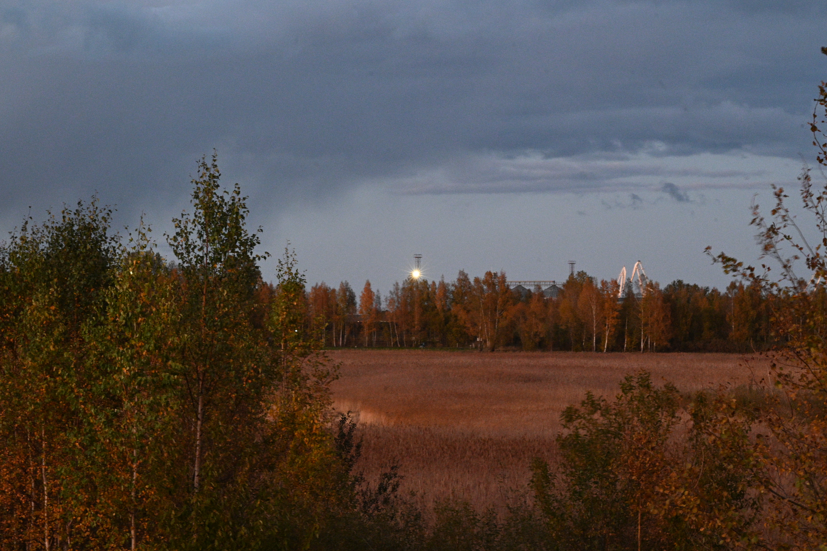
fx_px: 2755
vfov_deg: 11.4
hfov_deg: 17.1
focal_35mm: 120
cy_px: 276
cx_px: 414
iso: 8000
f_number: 16
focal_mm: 120
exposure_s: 1/10
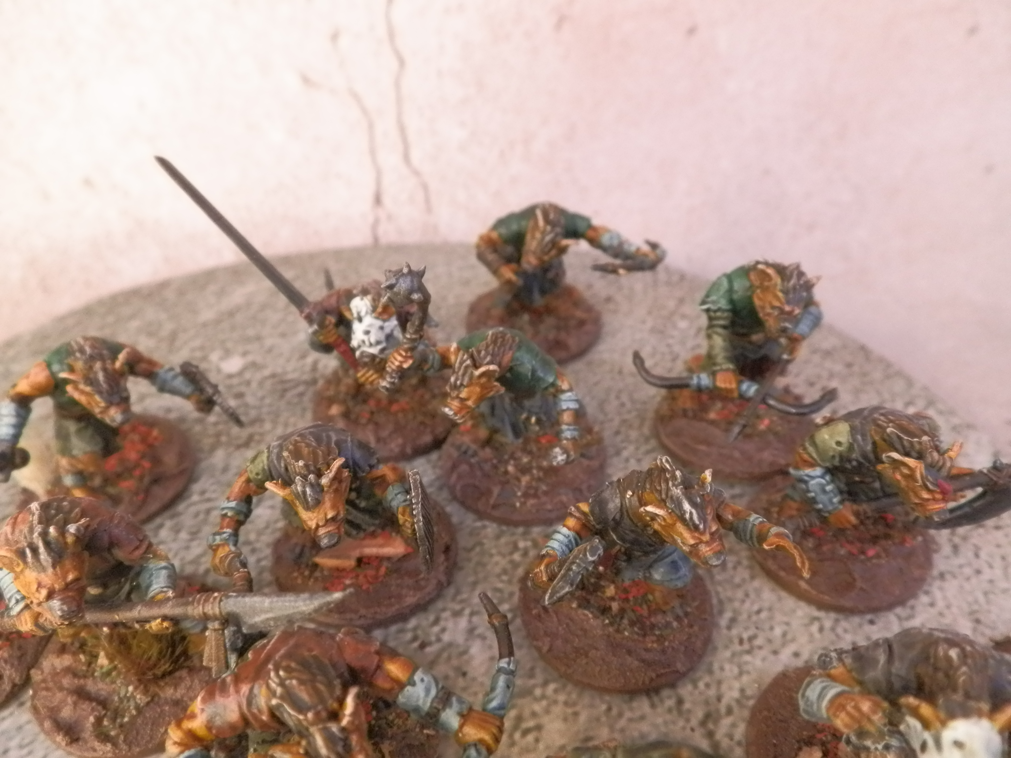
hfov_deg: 63.4
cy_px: 379
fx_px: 818
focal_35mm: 28
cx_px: 506
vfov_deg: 49.7
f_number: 3.1
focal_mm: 5
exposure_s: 1/60
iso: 400
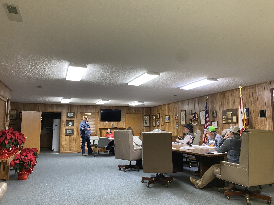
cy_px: 102
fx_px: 206
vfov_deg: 53.1
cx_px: 137
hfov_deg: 67.3
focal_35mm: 26
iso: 160
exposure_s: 1/60
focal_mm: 4.25
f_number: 1.8
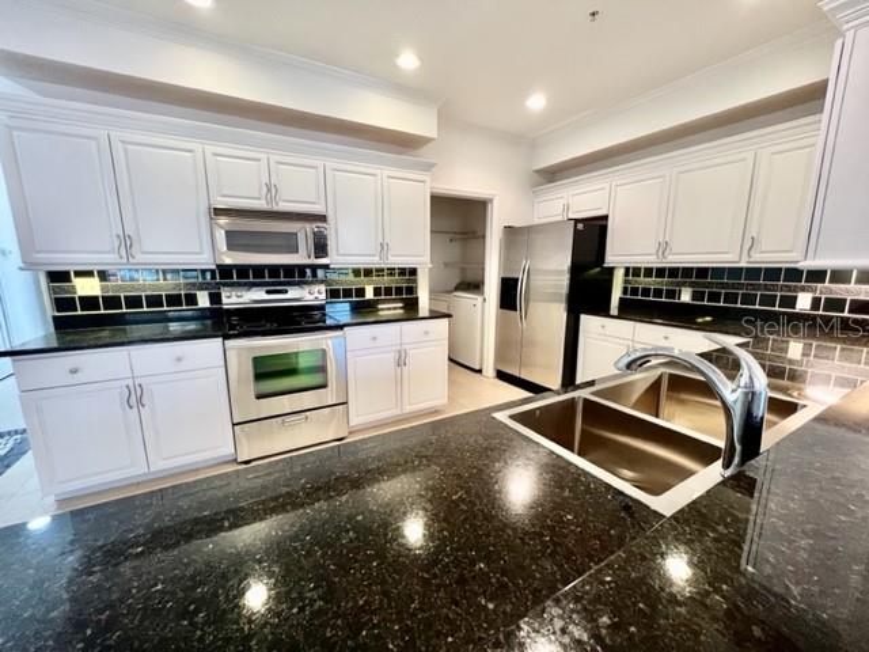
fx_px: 326
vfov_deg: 89.9
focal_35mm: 13
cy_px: 326
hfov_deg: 106.2
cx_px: 434
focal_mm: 1.57
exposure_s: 1/60
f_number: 1.8
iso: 200
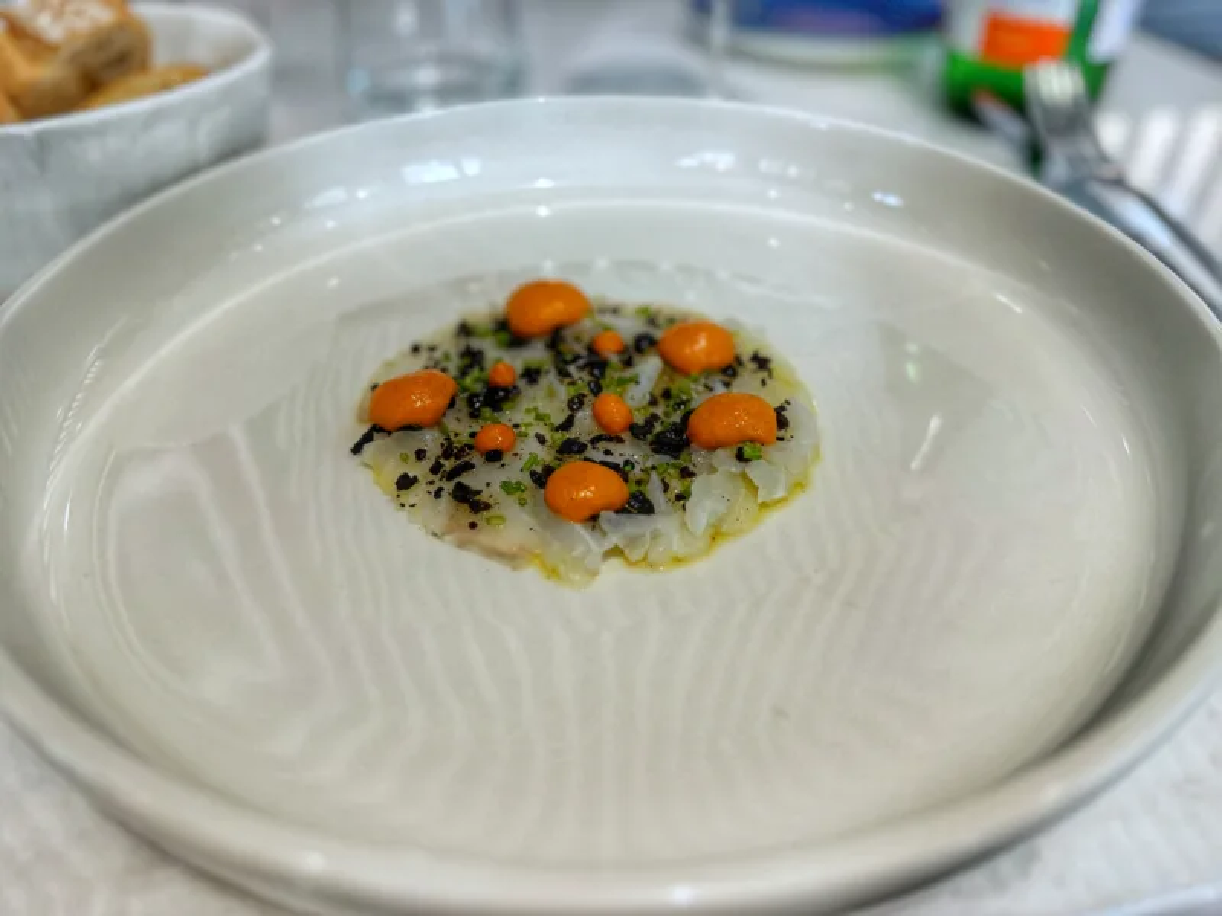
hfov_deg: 71.6
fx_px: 847
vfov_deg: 56.8
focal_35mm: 24
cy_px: 458
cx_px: 611
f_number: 1.78
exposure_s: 1/50
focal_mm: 6.86
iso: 250
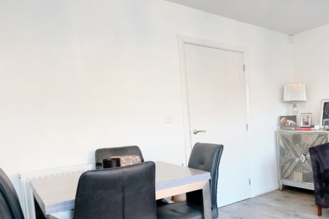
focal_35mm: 29
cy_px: 139
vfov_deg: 44.5
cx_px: 279
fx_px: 265
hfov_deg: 57.2
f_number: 5.6
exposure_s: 1/180
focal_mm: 10
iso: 4000
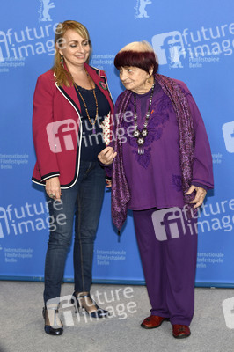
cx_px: 117
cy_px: 176
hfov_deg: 19.4
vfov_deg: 28.9
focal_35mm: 70
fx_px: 684
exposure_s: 1/320
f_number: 3.5
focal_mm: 70
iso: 800
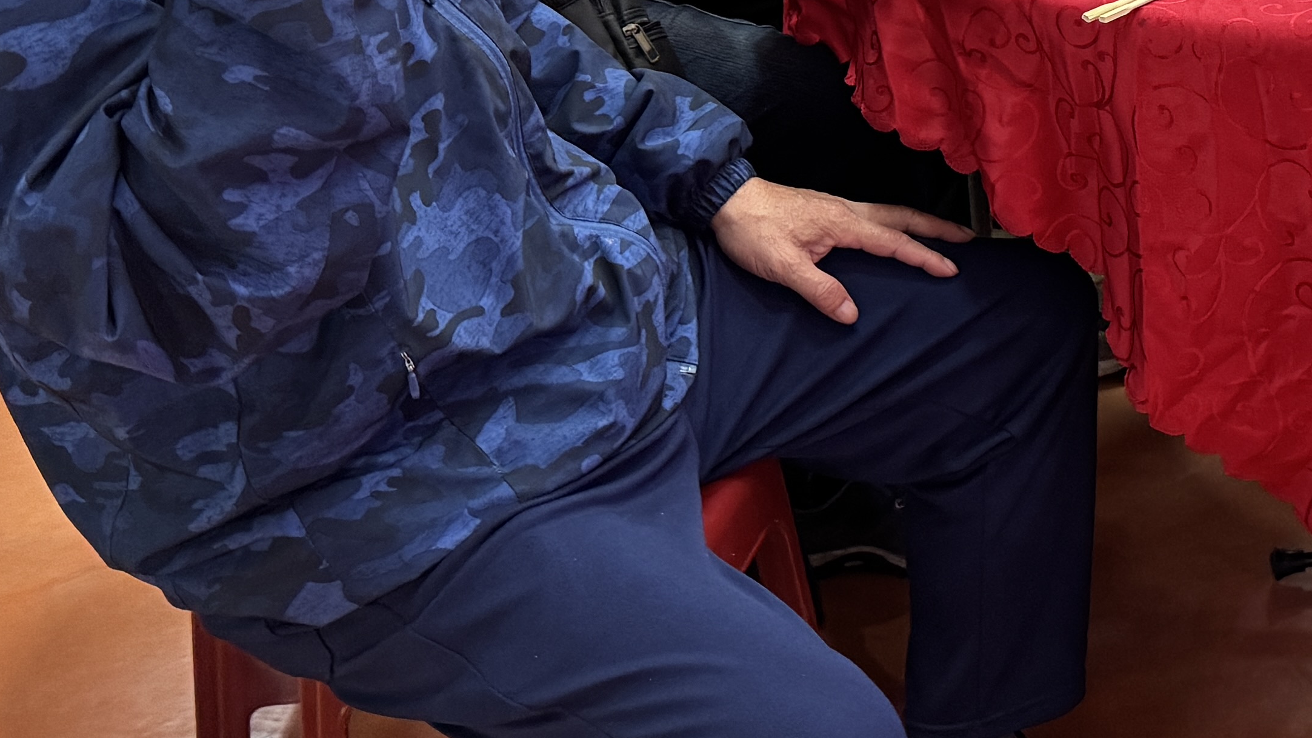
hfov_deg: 28.2
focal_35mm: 69
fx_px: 2401
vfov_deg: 16.0
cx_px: 1393
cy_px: -385
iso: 250
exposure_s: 1/60
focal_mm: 6.76
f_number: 1.78
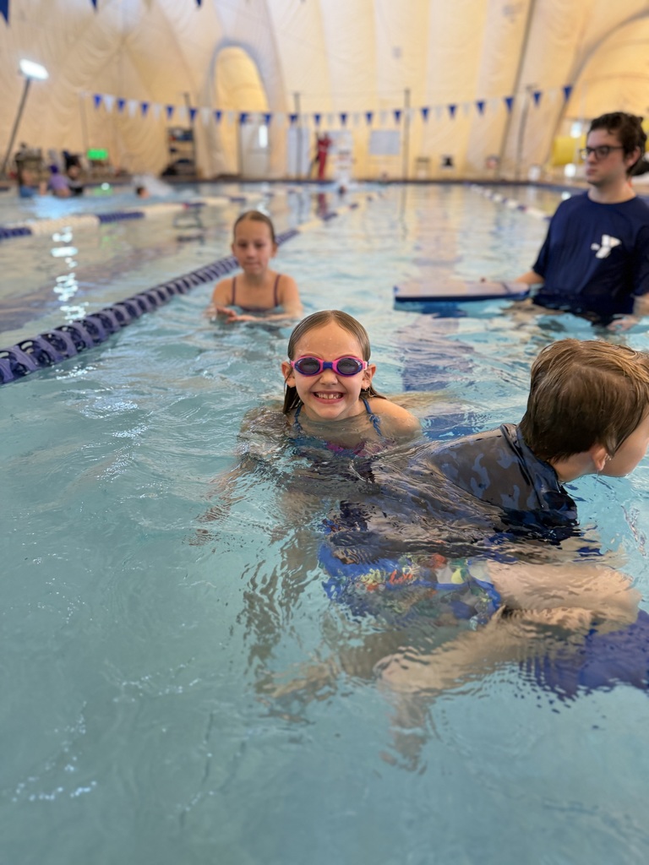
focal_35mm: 24
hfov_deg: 56.8
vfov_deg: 71.6
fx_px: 600
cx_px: 324
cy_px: 432
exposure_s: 1/120
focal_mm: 6.76
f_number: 1.78
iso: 125
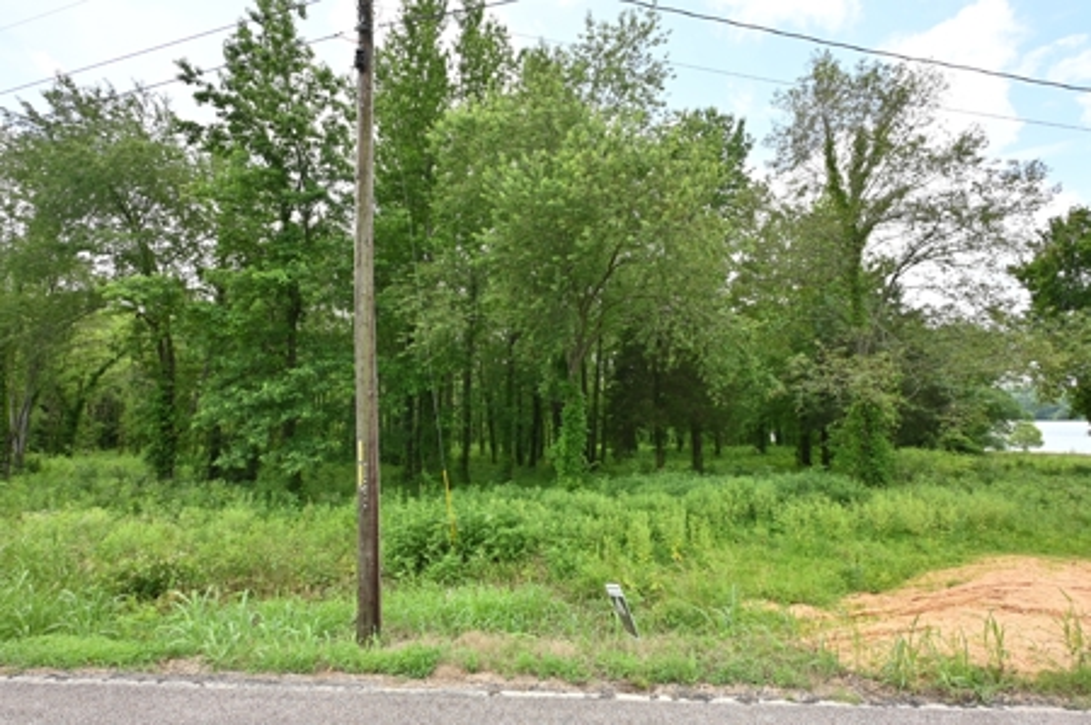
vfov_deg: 67.3
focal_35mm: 18
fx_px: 545
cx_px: 546
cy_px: 362
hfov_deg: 90.1
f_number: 5.6
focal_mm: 12
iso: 160
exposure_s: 1/250
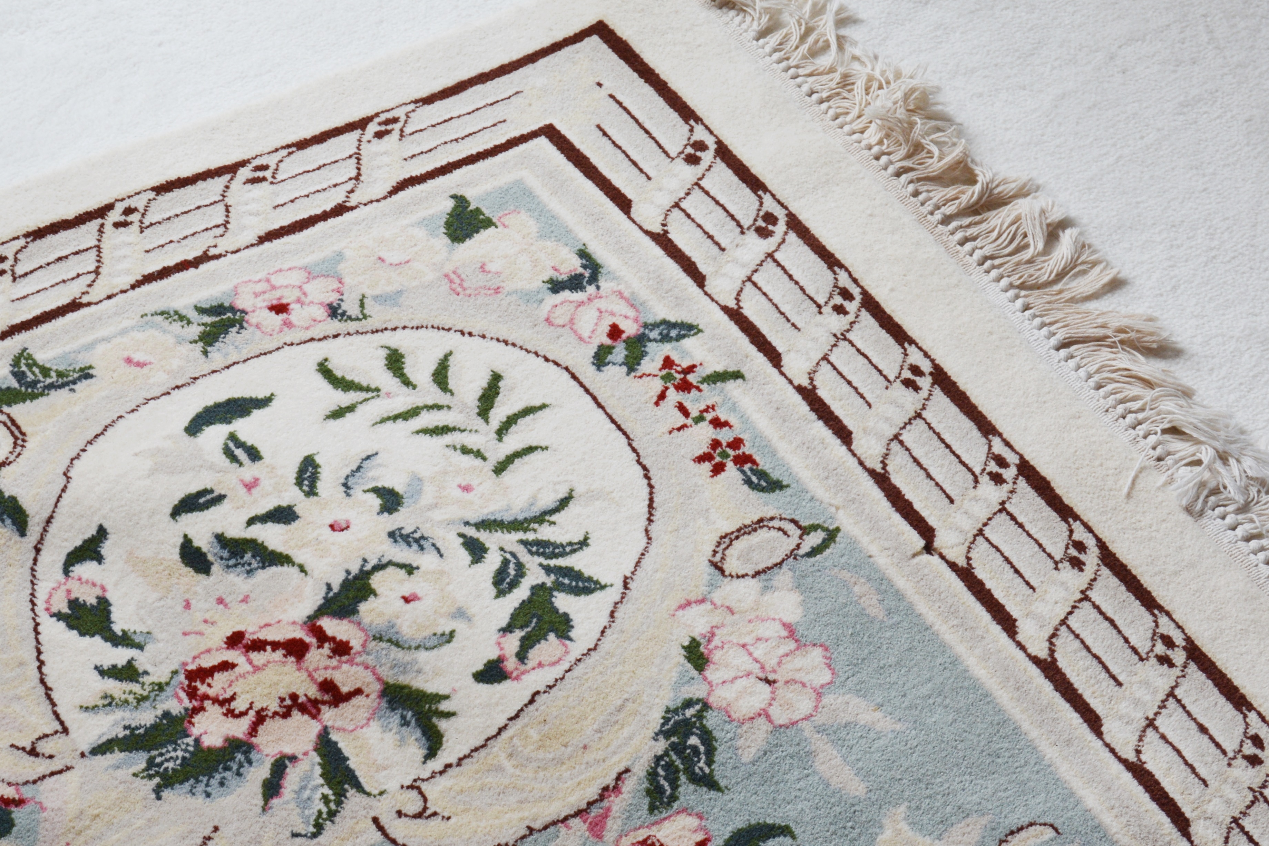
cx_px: 560
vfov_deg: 14.7
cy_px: 434
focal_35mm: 93
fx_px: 3278
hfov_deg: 21.9
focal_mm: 38
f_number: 7.1
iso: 200
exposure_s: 1/200
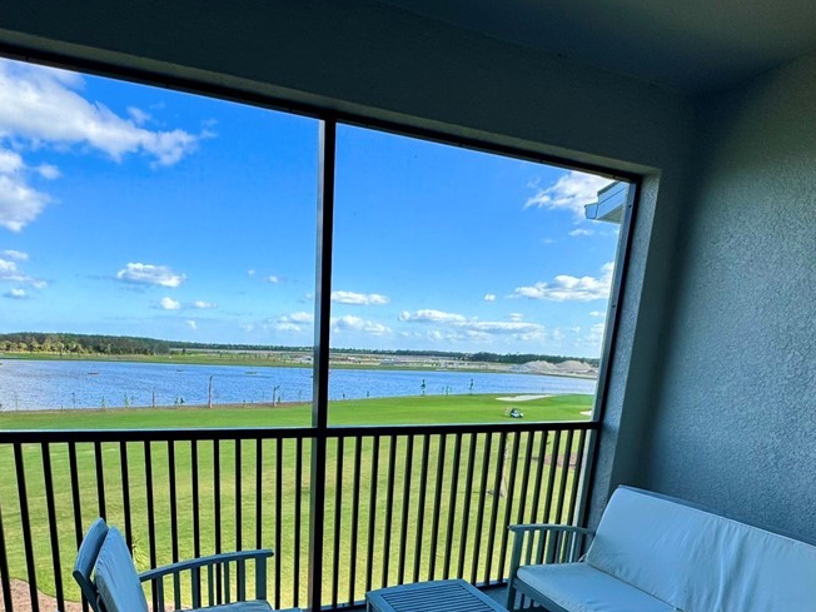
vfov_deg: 57.5
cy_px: 469
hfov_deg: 75.8
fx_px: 519
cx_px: 338
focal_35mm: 22
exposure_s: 1/541
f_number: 2.2
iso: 50
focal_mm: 2.22
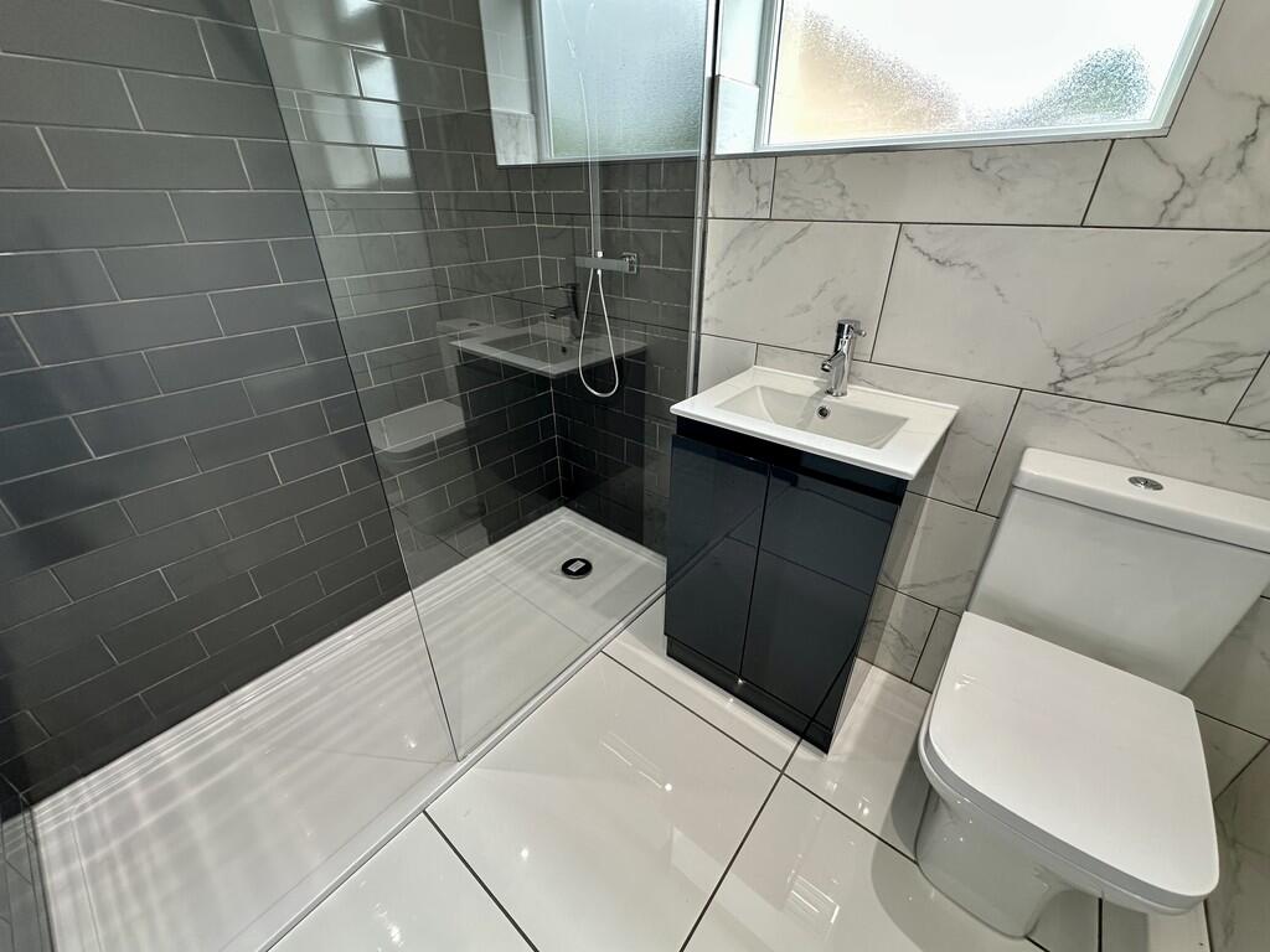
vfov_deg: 85.7
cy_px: 476
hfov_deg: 102.1
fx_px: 514
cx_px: 635
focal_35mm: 14
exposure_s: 1/100
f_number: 2.2
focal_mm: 2.22
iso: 160
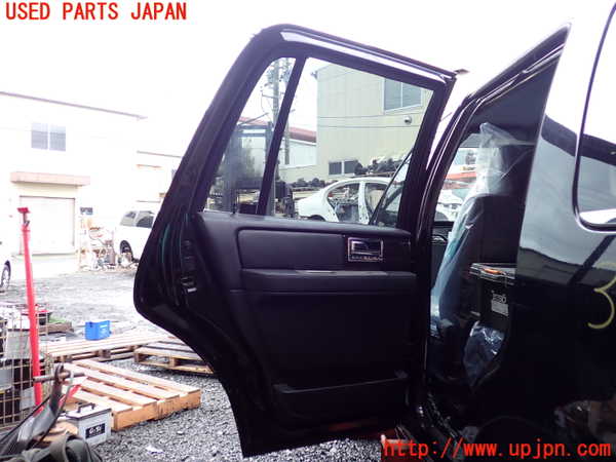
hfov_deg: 60.0
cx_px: 308
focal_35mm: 30
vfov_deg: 46.8
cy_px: 231
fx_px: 534
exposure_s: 1/125
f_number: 2.3
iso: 160
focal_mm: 5.4
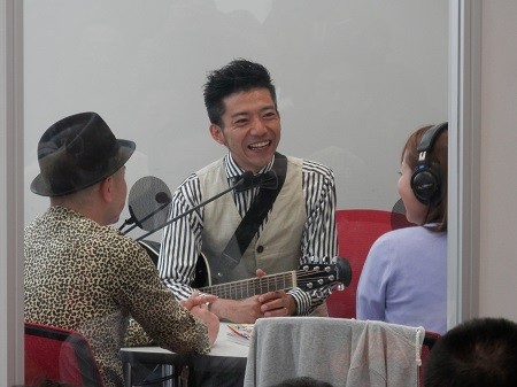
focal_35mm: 204
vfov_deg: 7.3
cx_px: 258
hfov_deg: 9.7
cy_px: 194
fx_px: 3045
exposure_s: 1/20
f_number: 5.9
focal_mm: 36.5
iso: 200
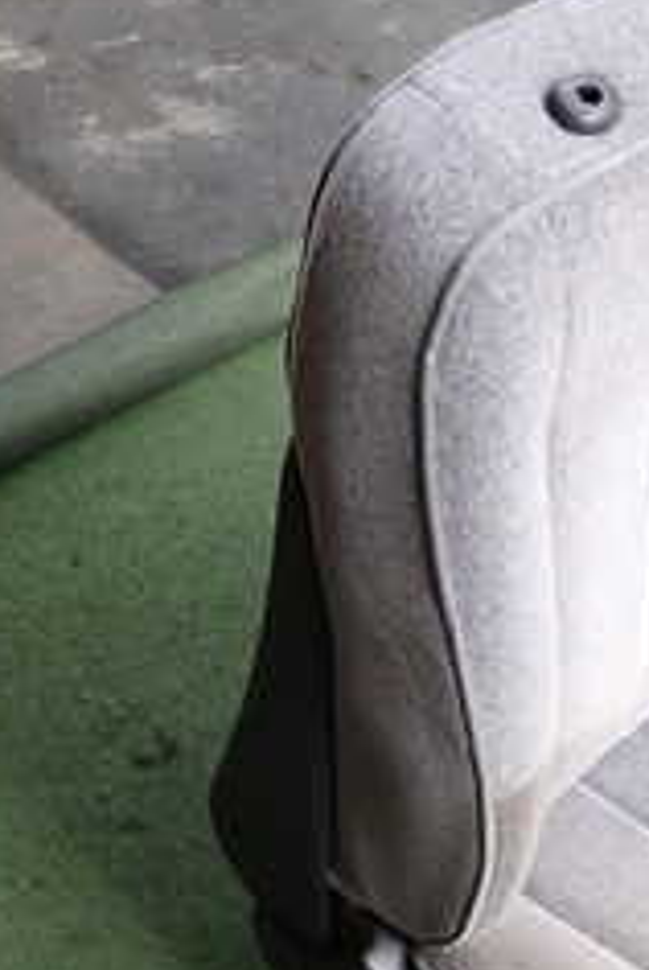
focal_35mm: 66
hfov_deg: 19.4
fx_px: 1779
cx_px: 785
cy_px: 703
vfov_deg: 30.1
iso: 100
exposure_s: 1/200
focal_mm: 4.5
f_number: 2
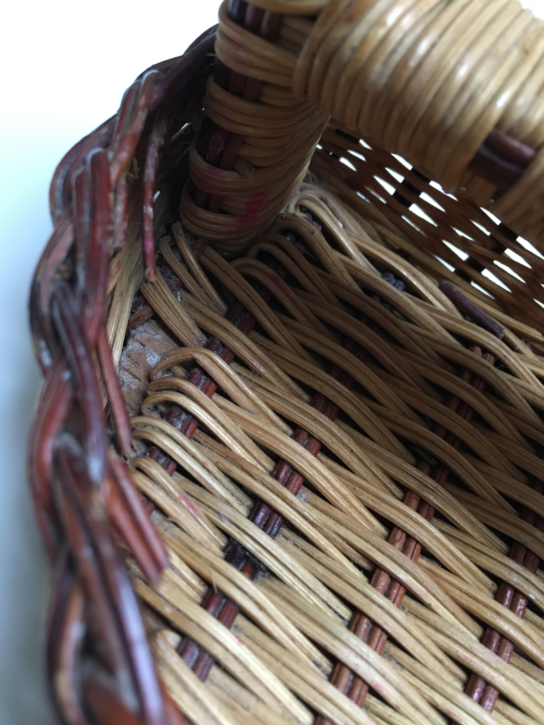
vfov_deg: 61.7
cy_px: 362
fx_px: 608
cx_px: 272
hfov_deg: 48.2
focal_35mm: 29
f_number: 2.2
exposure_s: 1/20
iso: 200
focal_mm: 4.15
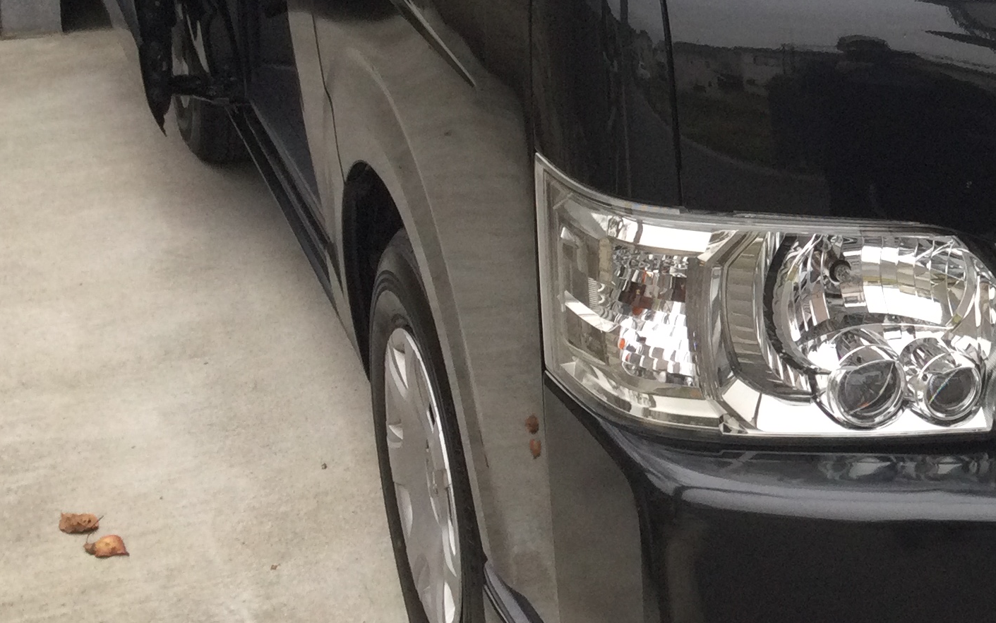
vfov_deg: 17.1
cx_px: 1049
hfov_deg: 25.5
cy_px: 158
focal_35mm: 76
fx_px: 2063
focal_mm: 3.3
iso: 50
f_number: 2.4
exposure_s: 1/120
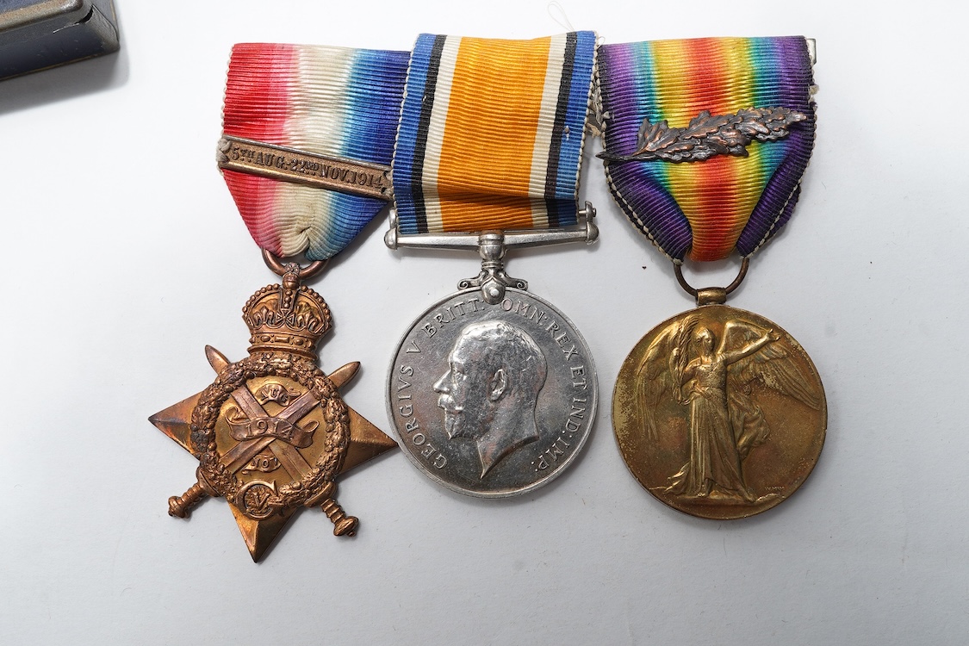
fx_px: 1211
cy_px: 323
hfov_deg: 43.6
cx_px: 484
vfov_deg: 29.9
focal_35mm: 45
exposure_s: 1/100
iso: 100
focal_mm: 30
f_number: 18
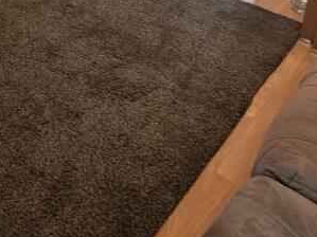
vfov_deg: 23.0
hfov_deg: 34.7
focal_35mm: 48
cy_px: -140
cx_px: -24
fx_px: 439
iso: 250
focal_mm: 2.22
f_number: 2.2
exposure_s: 1/50
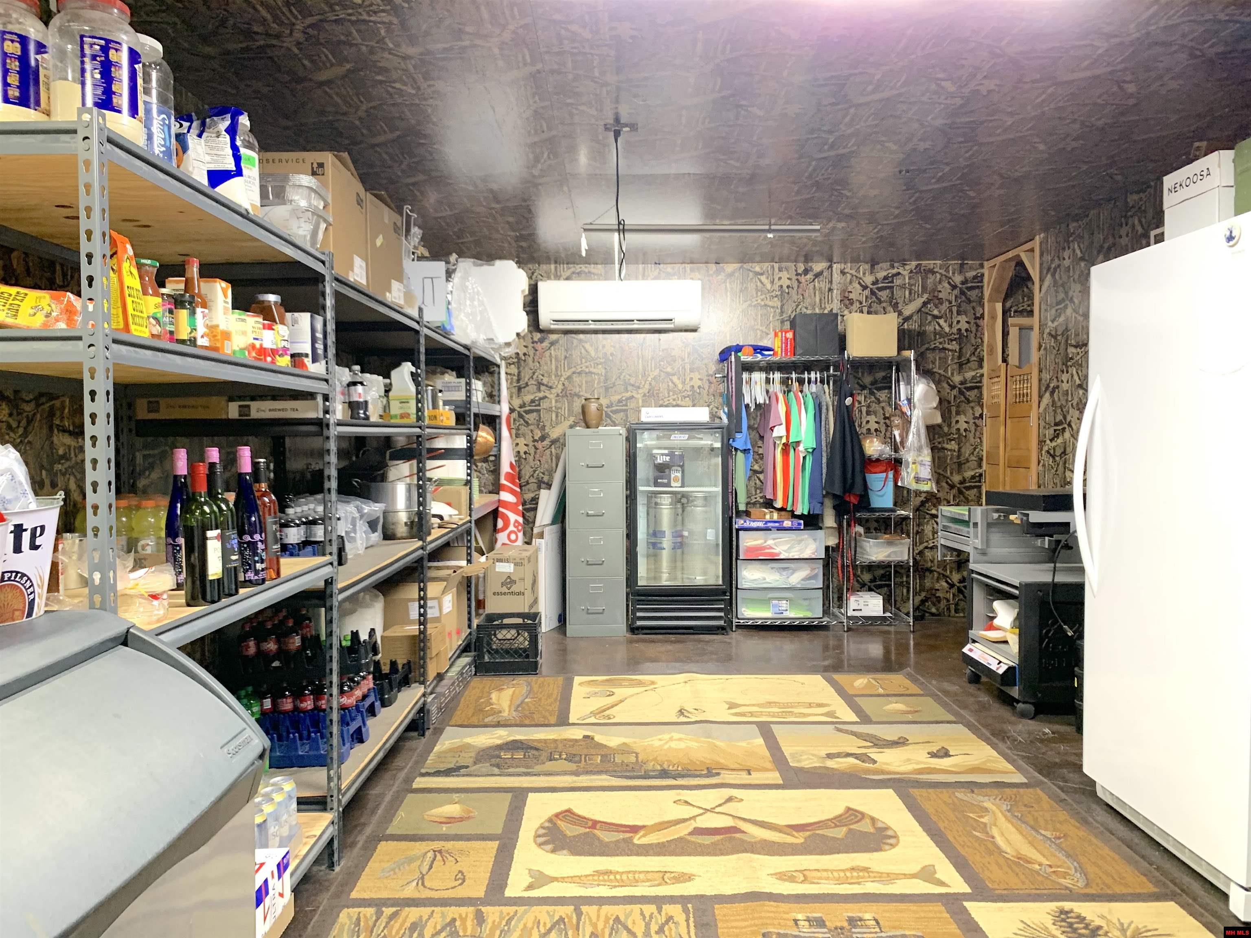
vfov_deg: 53.1
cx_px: 626
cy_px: 469
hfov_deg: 67.3
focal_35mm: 26
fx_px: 940
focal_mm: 4.25
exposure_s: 1/60
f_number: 1.8
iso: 200
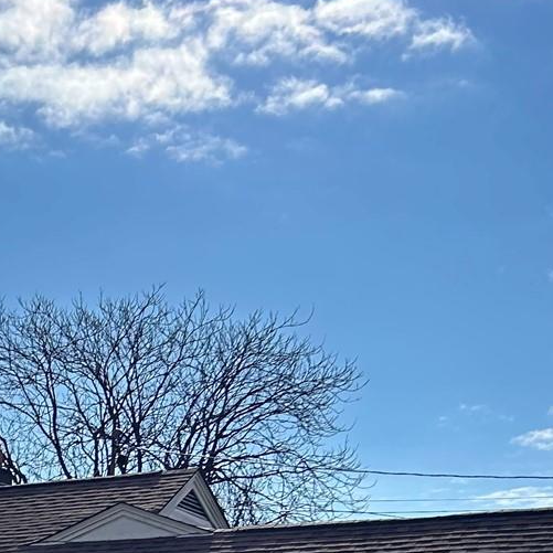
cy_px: 680
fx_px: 1699
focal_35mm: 94
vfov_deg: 17.5
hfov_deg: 16.9
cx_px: -247
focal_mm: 5.7
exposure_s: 1/9434
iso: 50
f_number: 1.5
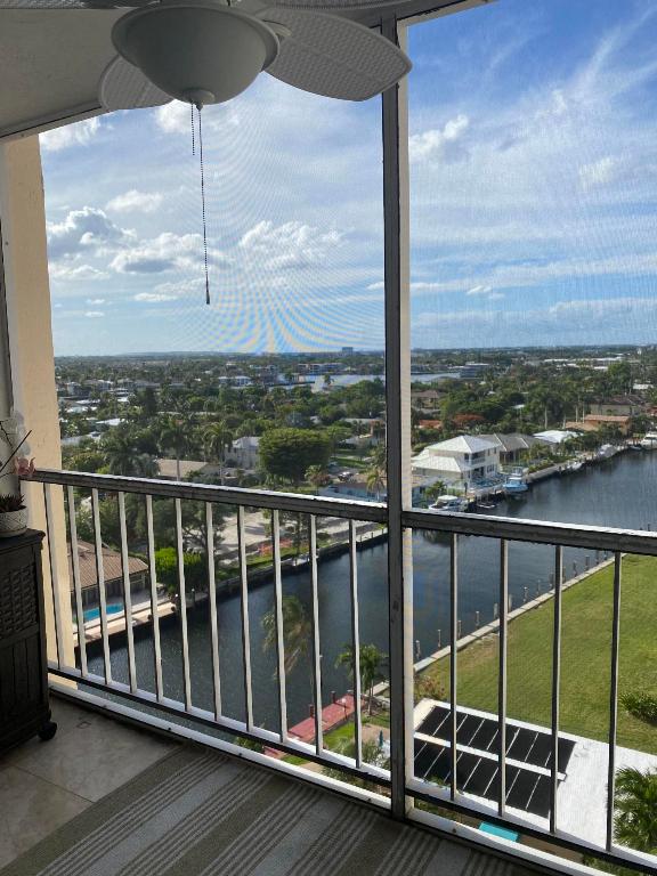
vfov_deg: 67.3
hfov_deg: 53.1
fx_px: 658
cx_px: 328
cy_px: 438
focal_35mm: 26
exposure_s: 1/2315
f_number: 1.8
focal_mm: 4.25
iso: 32
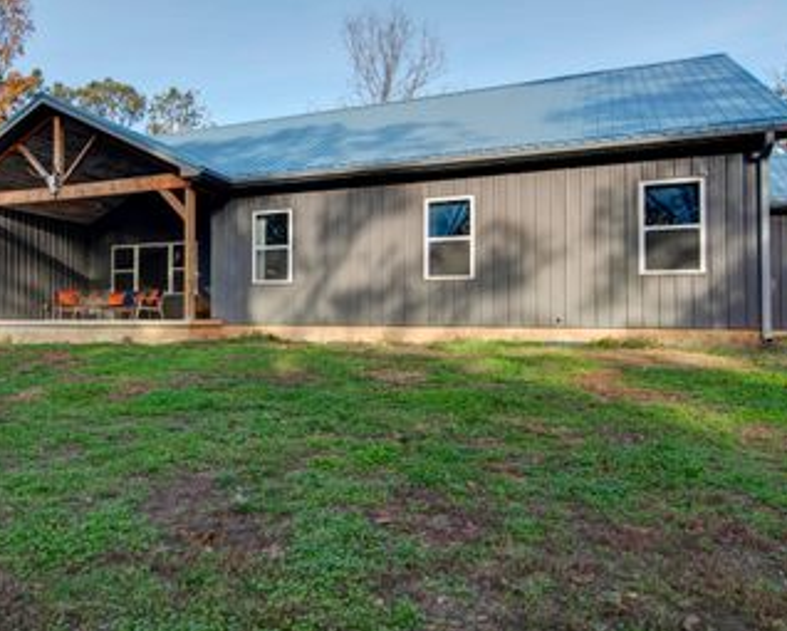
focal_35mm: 28
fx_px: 653
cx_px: 292
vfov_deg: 51.2
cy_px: 251
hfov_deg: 61.3
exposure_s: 1/160
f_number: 6.3
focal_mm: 19
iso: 100
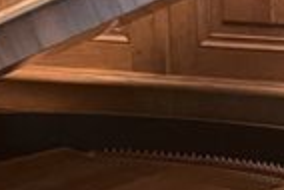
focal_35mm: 190
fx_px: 1500
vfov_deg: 6.9
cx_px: 398
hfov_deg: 10.5
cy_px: 452
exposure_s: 1/33
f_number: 1.6
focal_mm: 4.2
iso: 400
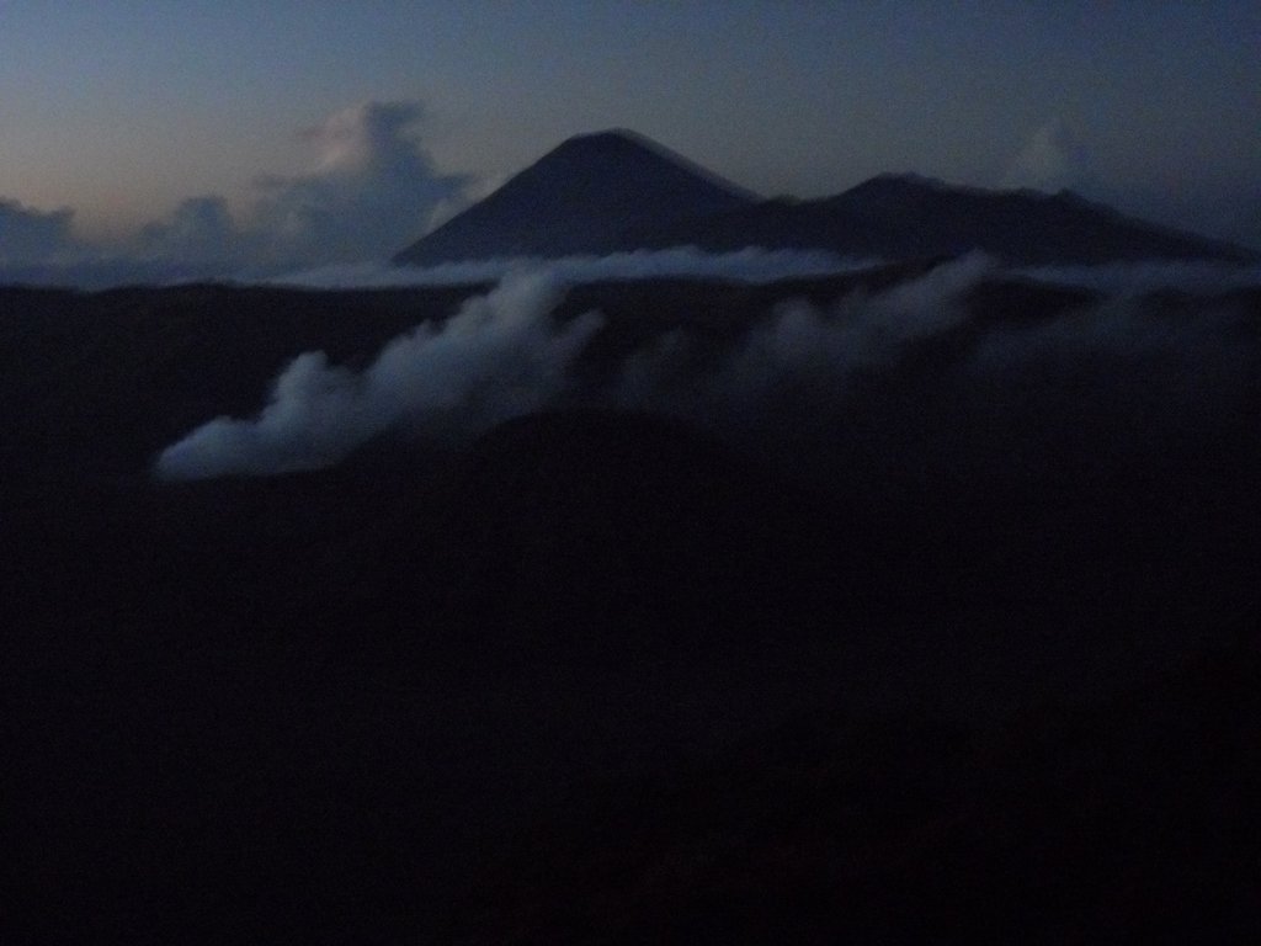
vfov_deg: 26.6
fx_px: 2004
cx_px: 630
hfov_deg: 34.9
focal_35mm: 55
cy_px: 473
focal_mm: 9
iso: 800
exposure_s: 1/8
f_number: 3.4
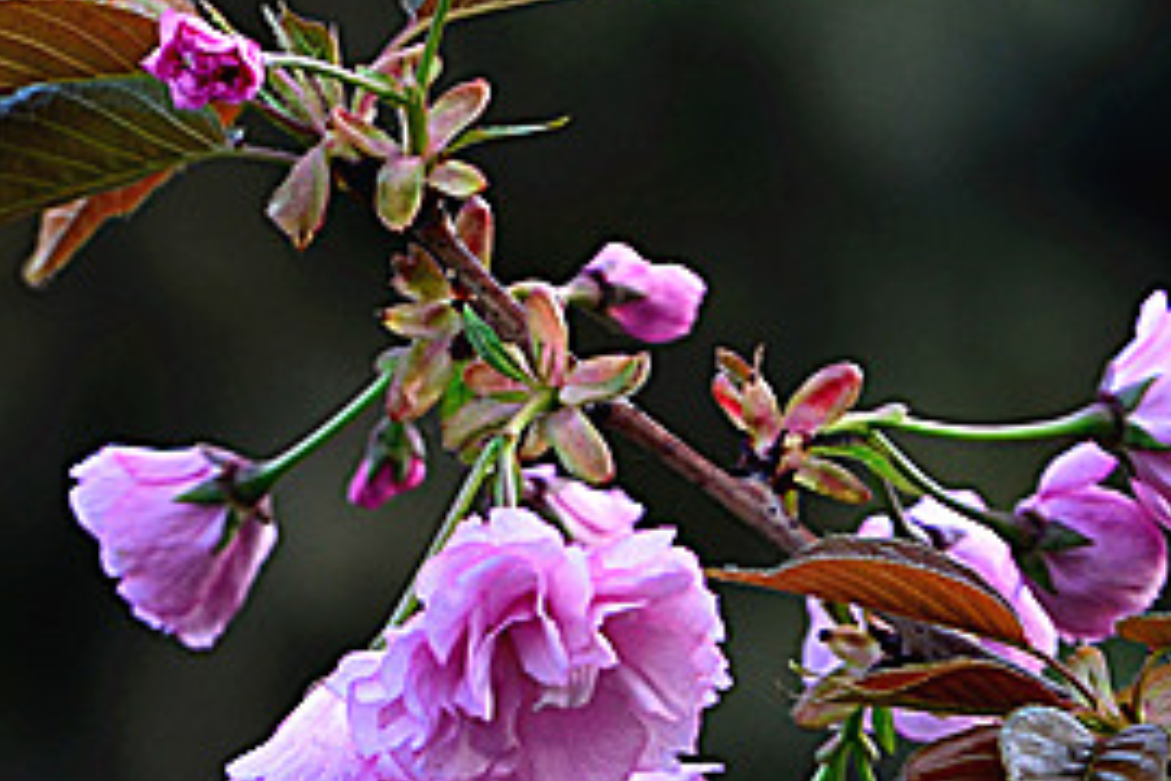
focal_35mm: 755
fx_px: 24557
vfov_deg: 1.8
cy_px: 575
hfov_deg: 2.7
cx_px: 286
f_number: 4
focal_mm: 200
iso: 200
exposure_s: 1/125
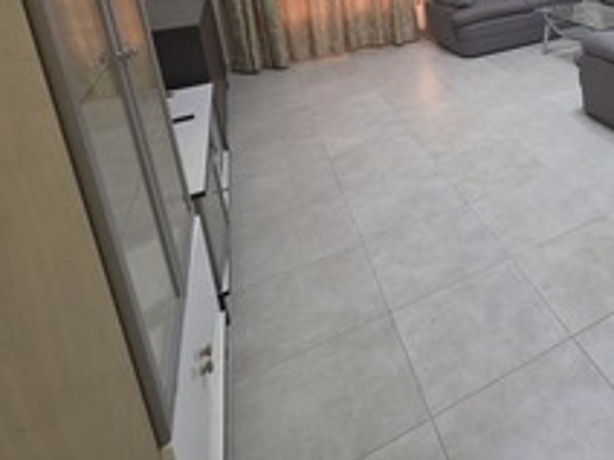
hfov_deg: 52.9
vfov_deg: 43.7
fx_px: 497
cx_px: 586
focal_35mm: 28
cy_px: 16
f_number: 1.9
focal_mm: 2.2
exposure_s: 1/50
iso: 200
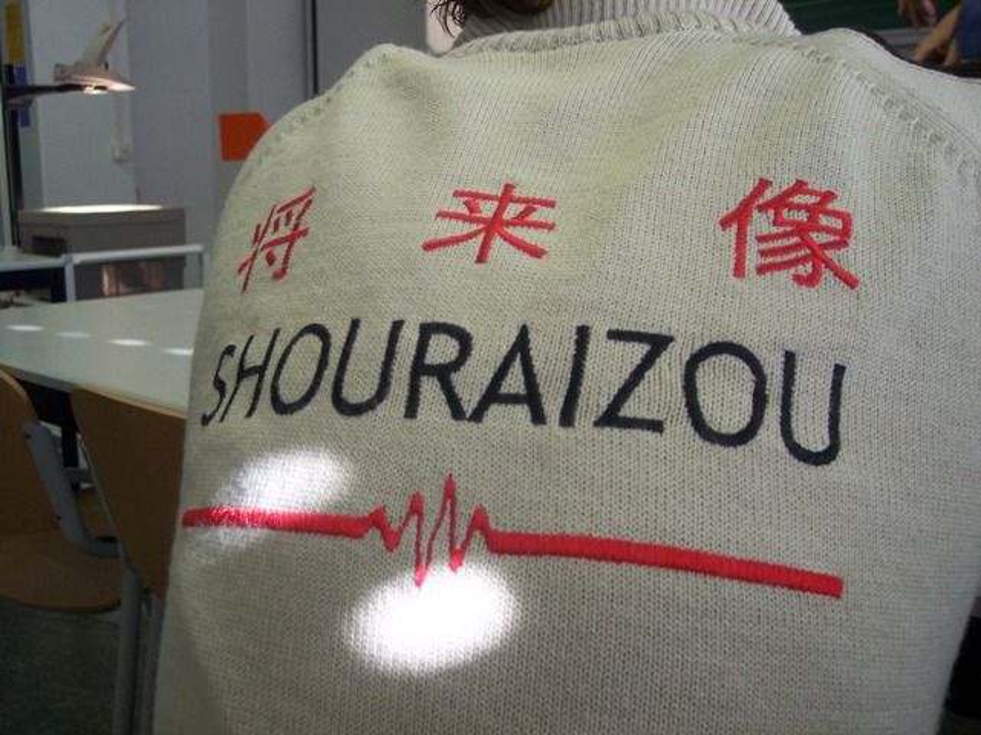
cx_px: 490
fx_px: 1076
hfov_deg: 49.0
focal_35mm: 38
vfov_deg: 37.7
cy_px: 368
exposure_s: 1/125
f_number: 2.8
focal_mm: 8
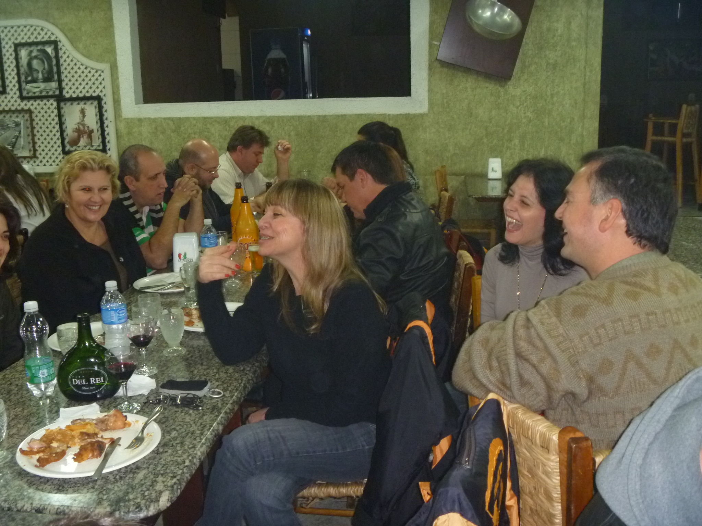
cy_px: 263
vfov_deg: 40.7
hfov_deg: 52.6
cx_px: 351
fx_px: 710
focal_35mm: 35
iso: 400
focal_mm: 6.3
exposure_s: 1/30
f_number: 3.5
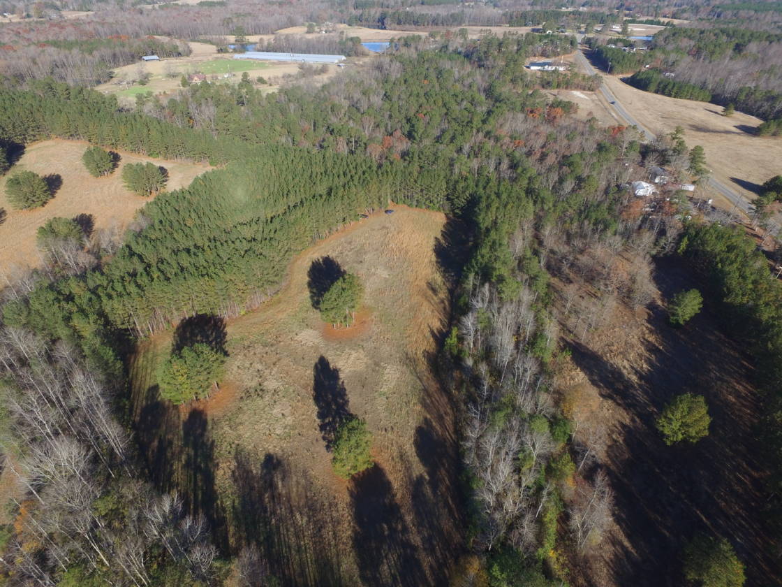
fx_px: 452
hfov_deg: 81.7
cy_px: 294
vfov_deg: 66.0
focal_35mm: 20
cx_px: 391
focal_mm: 3.61
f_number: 2.8
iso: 100
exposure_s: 1/515
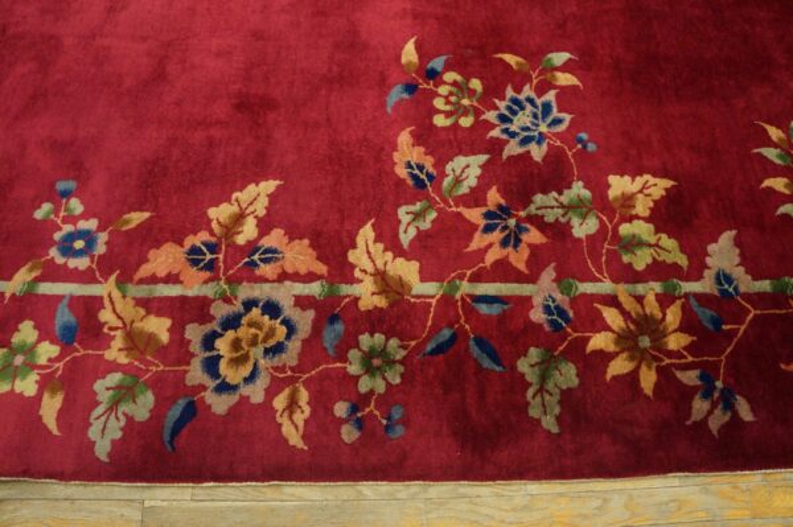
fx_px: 594
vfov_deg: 47.9
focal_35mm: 27
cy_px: 264
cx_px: 396
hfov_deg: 67.4
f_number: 4
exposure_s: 1/160
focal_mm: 18
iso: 3200
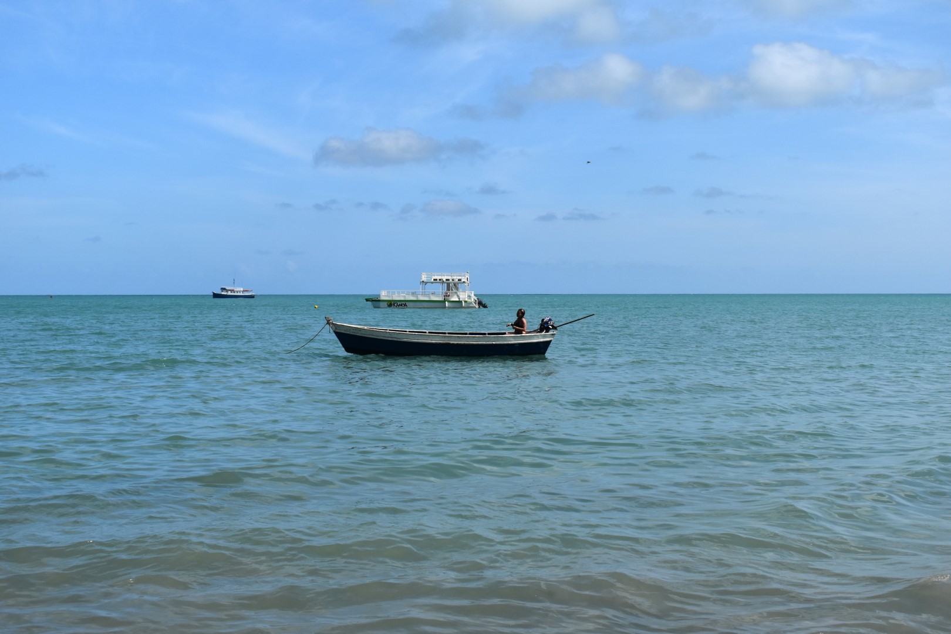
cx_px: 476
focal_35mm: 42
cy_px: 317
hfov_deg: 46.4
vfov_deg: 31.9
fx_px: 1109
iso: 400
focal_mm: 28
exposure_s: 1/1600
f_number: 7.1
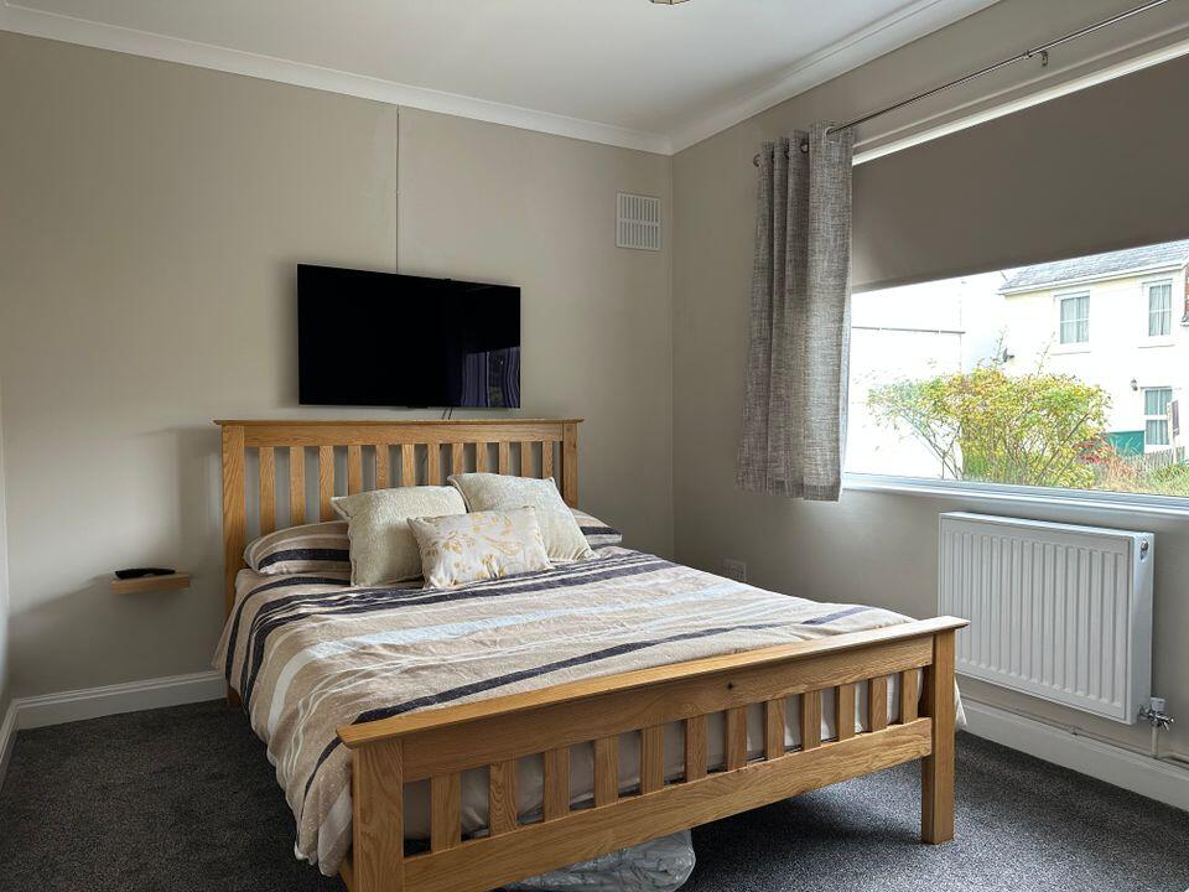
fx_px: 824
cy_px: 446
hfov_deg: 71.6
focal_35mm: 24
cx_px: 594
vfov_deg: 56.8
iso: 125
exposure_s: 1/121
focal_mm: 6.86
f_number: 1.78
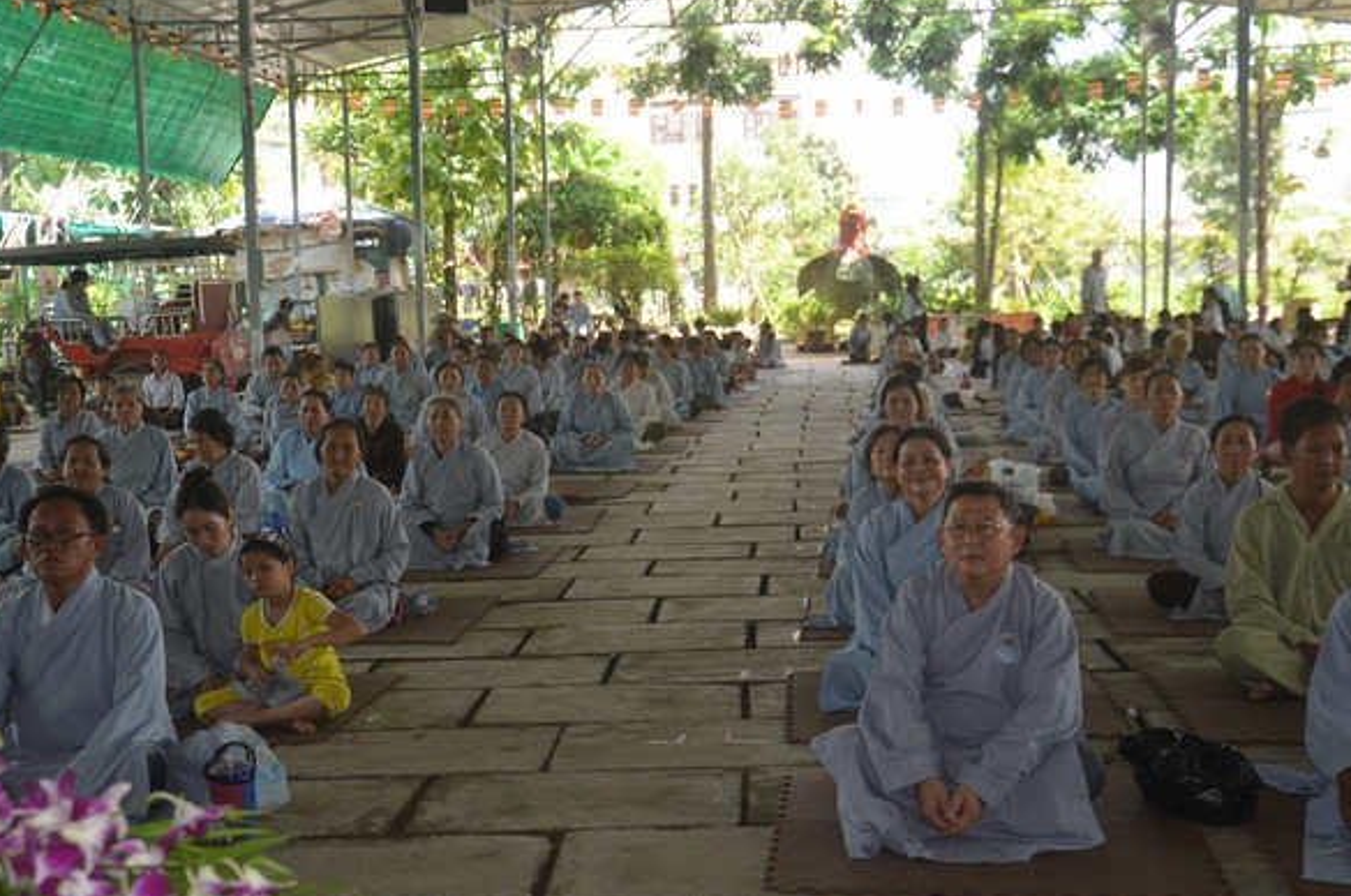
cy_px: 431
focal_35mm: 50
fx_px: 1873
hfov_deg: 39.7
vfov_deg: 26.9
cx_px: 660
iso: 400
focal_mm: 30
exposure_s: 1/250
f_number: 4.5
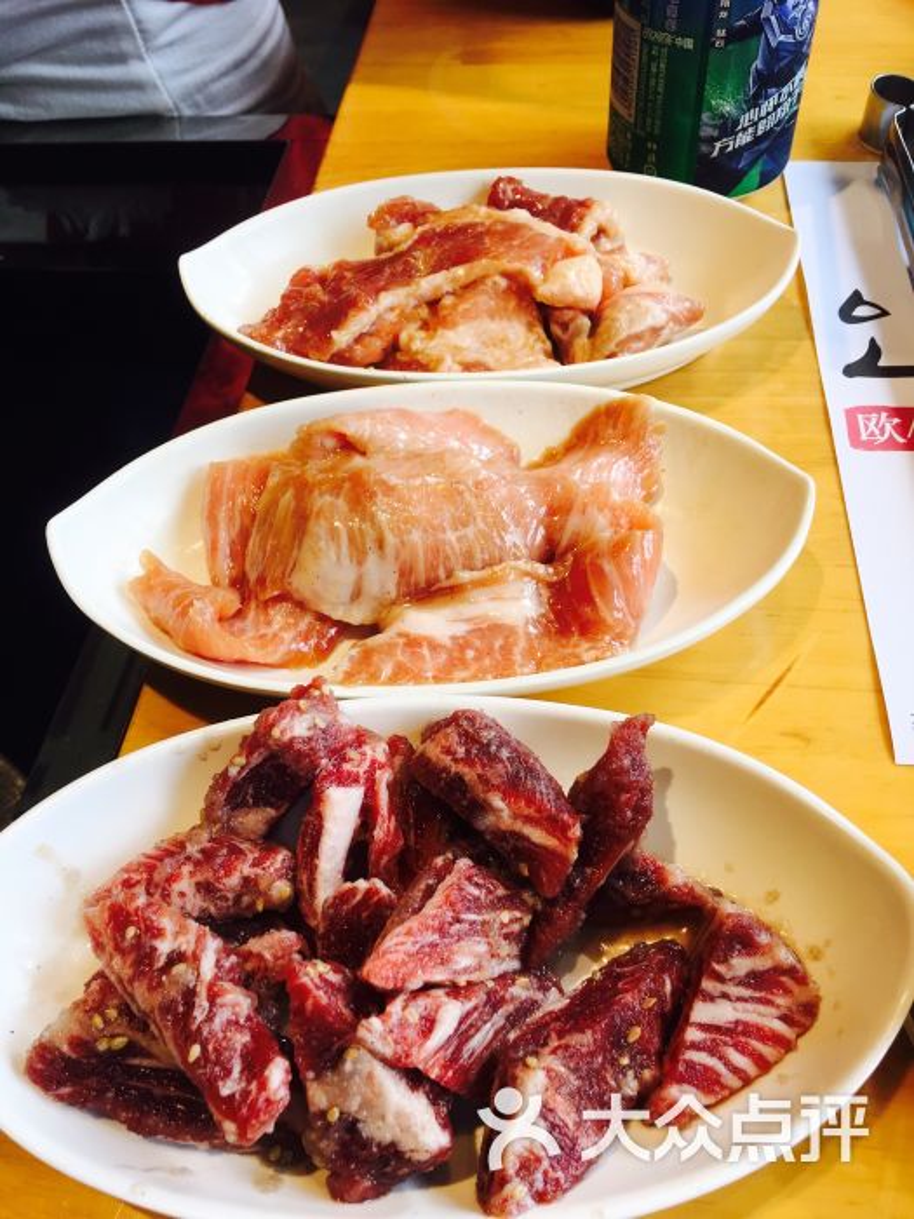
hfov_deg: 48.2
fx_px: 1021
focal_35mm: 29
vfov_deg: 61.7
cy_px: 610
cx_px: 457
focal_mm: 4.15
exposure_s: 1/100
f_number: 2.2
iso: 25
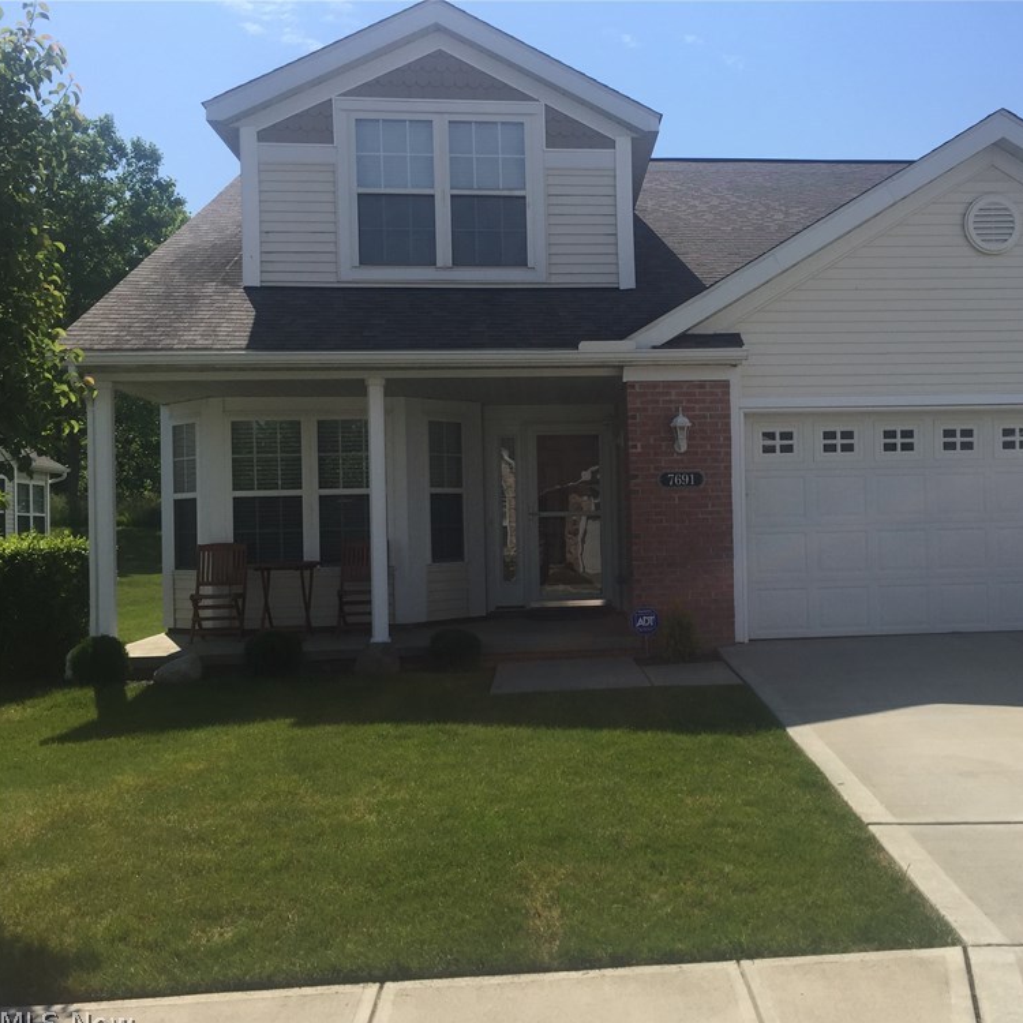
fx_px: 1170
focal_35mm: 35
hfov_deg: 46.4
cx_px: 690
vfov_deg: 47.2
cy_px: 522
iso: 32
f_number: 2.2
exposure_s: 1/2326
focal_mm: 4.15
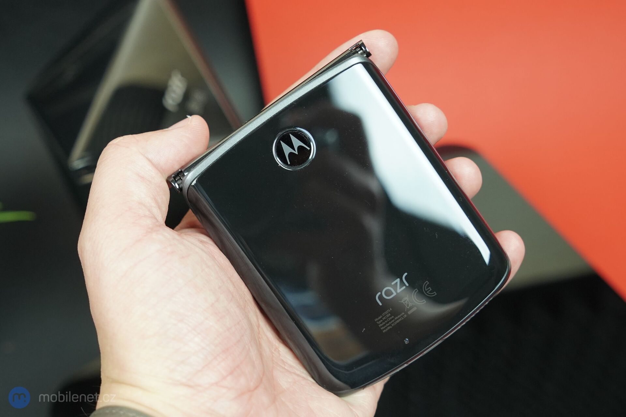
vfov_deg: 33.4
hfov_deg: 48.5
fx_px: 696
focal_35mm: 40
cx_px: 313
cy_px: 208
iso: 2000
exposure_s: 1/200
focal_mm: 40
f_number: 5.6
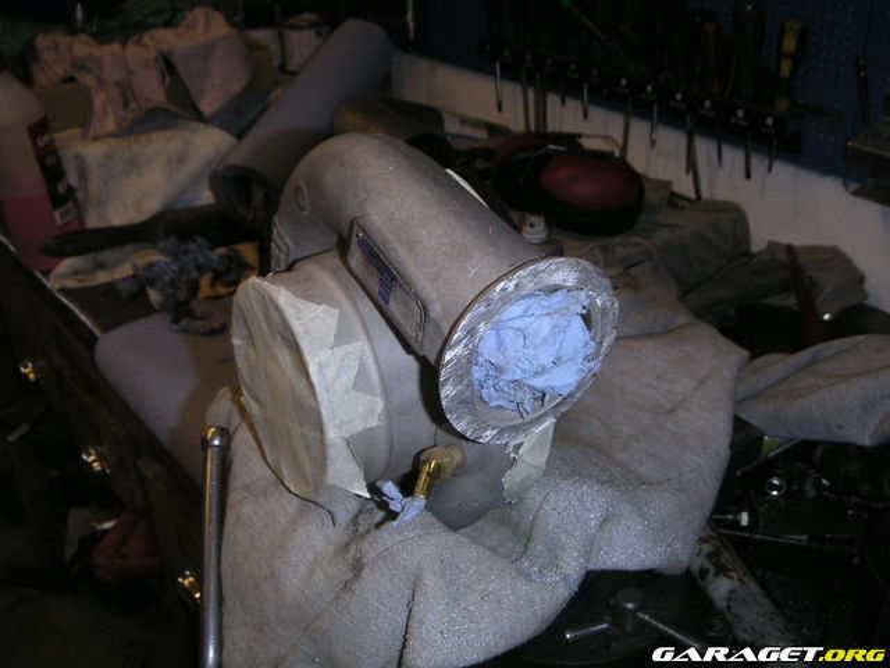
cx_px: 445
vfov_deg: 37.7
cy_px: 334
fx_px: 977
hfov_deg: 49.0
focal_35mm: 38
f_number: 6.7
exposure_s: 1/45
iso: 160
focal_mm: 6
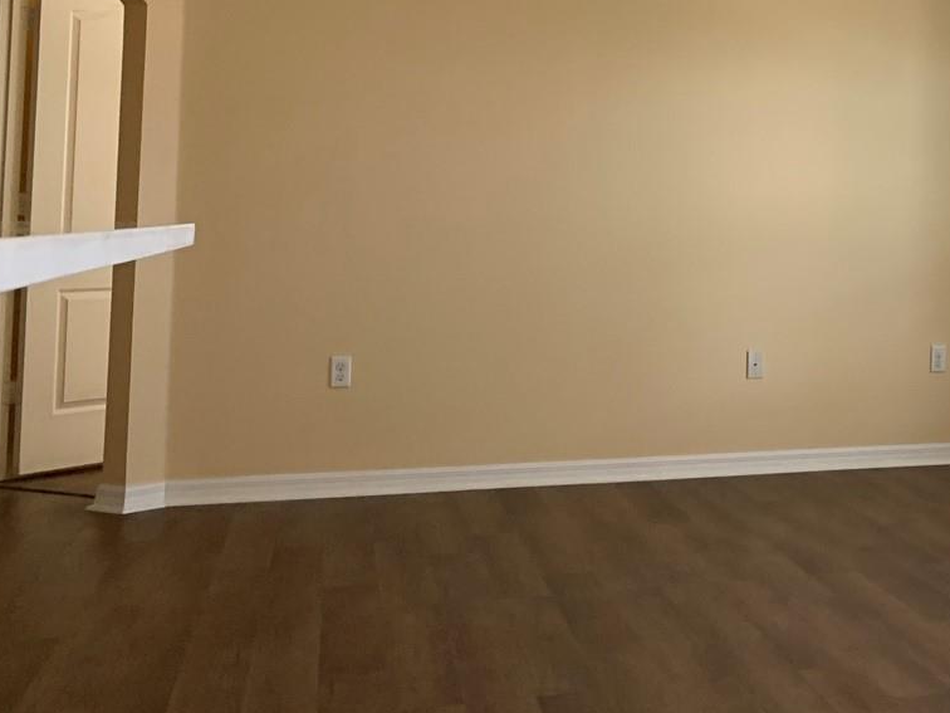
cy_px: 131
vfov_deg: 26.0
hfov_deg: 32.2
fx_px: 1509
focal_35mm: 55
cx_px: 949
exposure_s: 1/96
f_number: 1.8
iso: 100
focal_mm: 4.25
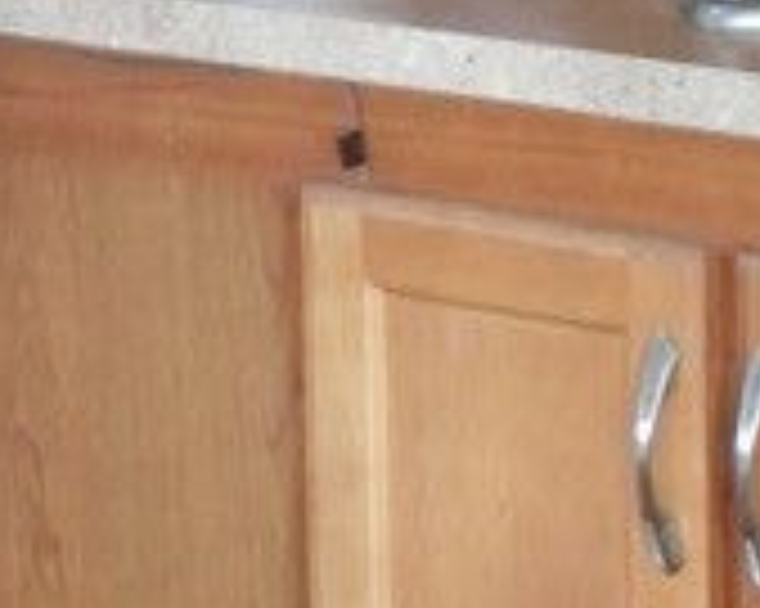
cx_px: 1237
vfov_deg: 6.6
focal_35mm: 231
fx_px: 5193
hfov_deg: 8.2
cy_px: -455
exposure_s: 1/30
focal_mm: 6.9
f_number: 4.1
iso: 400
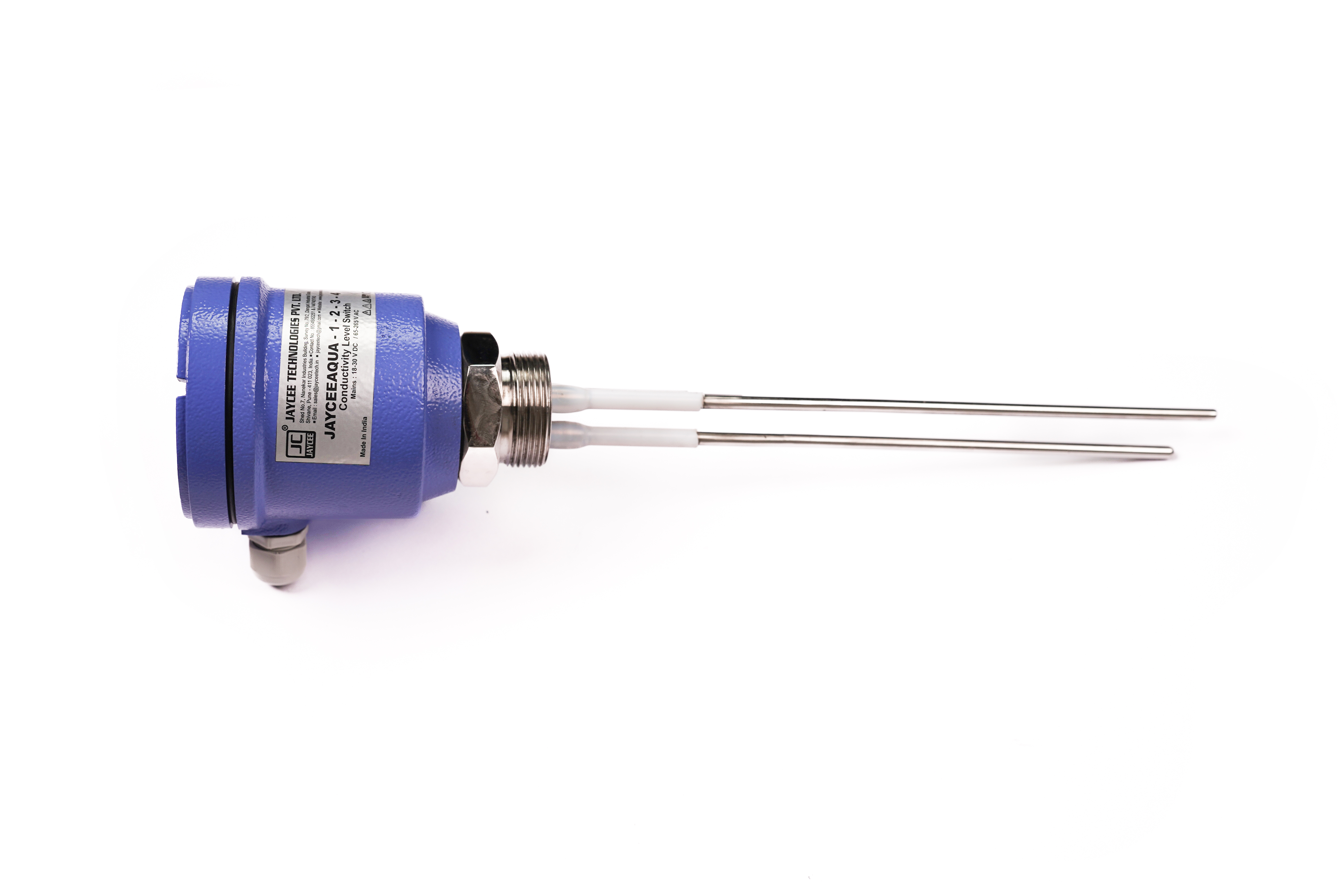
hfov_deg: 54.4
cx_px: 670
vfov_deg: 37.9
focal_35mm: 35
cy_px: 447
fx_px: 1304
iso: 80
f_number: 4.5
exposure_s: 1/160
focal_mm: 35
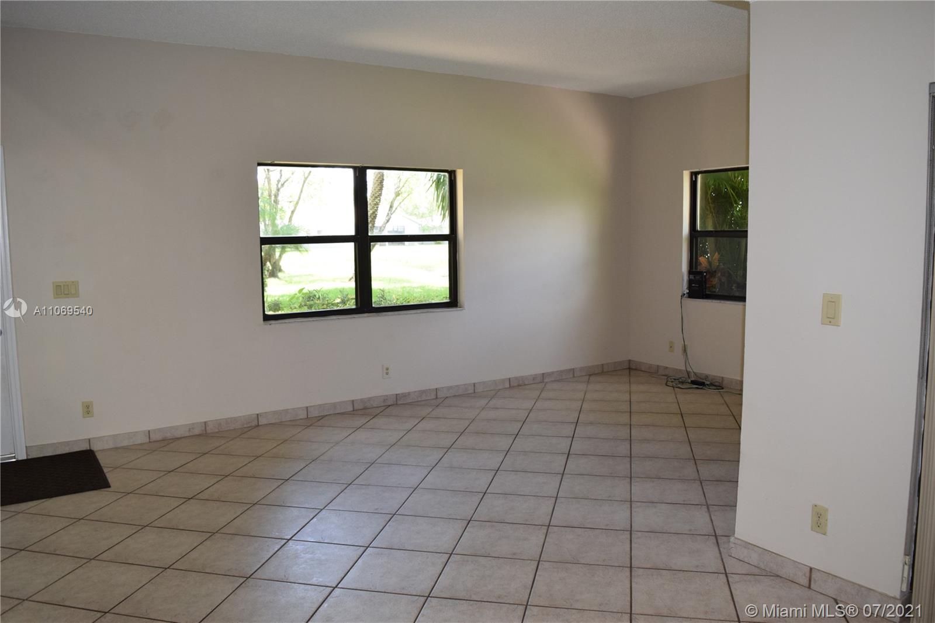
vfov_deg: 47.9
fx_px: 701
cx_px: 468
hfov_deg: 67.4
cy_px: 312
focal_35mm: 27
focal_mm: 18
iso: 800
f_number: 5
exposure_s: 1/100
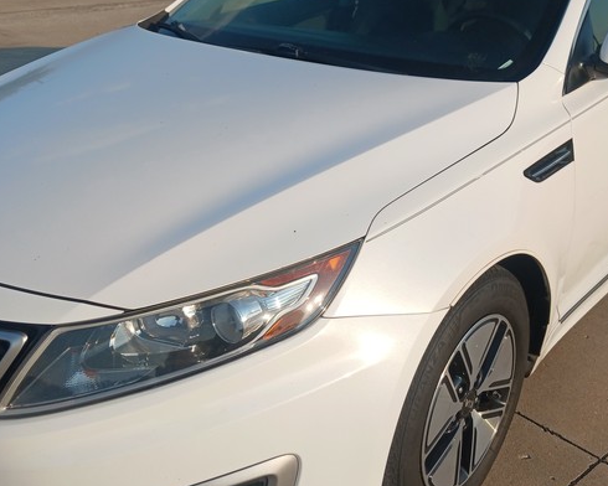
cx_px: 329
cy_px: 196
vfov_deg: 34.8
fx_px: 774
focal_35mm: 43
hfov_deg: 42.9
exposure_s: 1/394
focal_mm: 4
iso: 20
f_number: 1.8
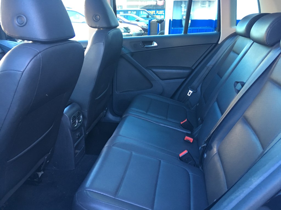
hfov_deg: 61.7
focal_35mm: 29
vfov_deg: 48.2
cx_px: 140
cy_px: 105
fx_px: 235
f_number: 2.2
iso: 125
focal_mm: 4.15
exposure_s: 1/30
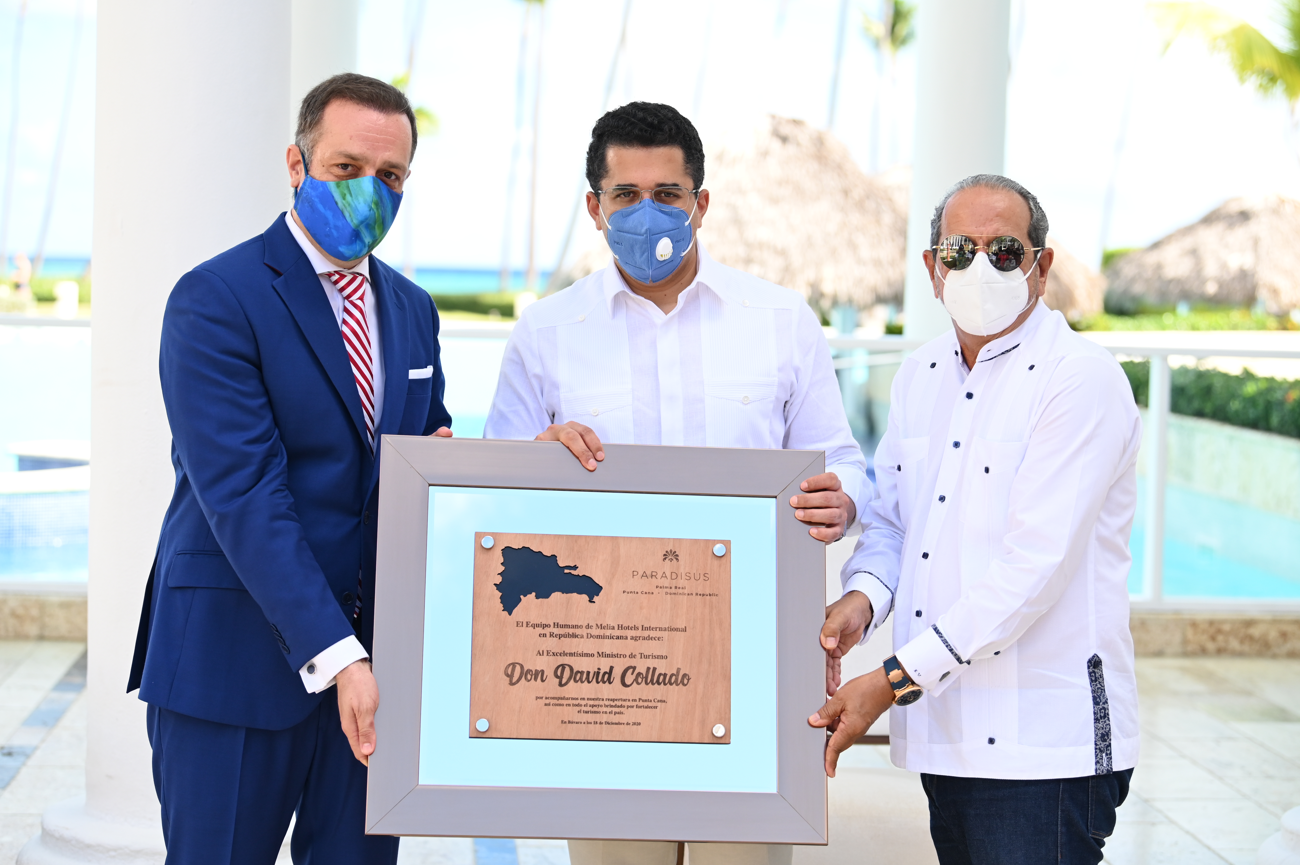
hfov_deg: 28.9
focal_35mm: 70
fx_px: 2526
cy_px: 432
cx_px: 650
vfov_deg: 19.4
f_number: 3.5
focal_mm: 70
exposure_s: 1/2500
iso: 800
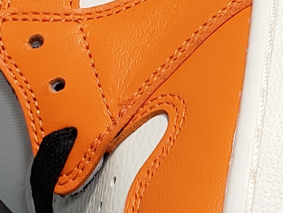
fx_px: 1292
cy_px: 86
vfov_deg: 9.4
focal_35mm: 158
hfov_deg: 12.4
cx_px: 283
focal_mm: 4.3
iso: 64
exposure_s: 1/50
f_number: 2.4
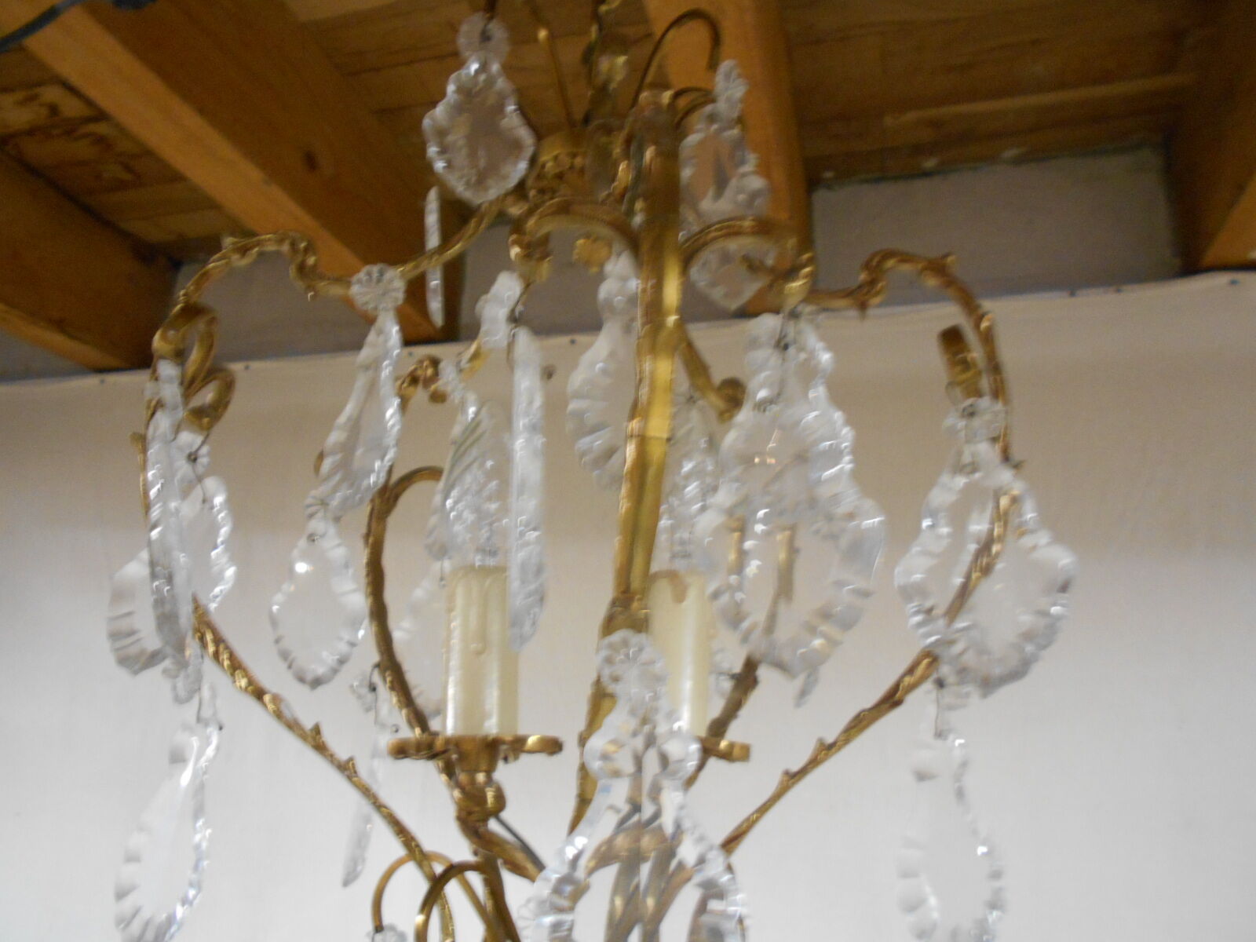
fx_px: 943
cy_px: 471
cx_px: 628
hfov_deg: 67.3
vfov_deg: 53.1
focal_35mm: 26
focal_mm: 4.6
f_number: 3.2
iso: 400
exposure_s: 1/8
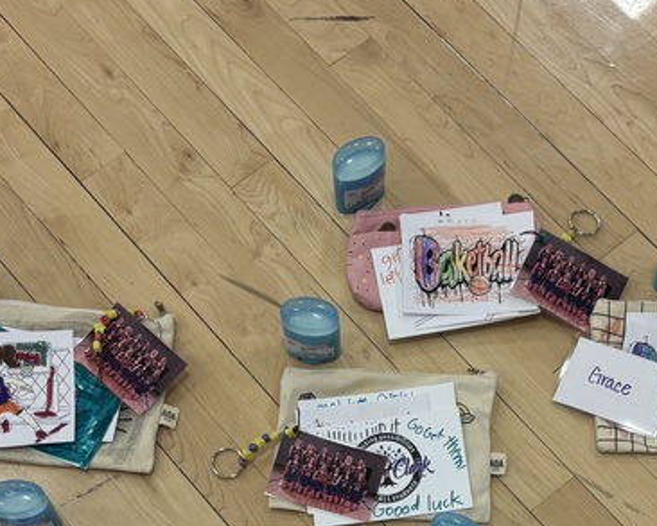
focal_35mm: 71
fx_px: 1381
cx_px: 381
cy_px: 591
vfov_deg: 20.5
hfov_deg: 26.7
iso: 80
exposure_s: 1/120
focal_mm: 5.96
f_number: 1.6
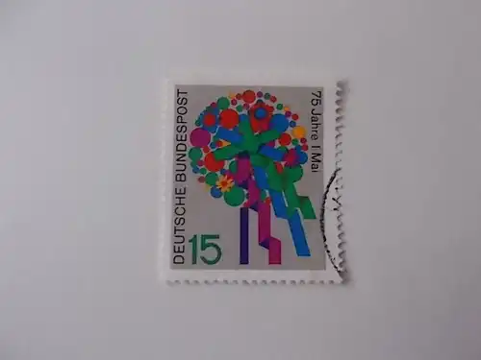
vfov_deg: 53.1
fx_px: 361
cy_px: 180
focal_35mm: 26
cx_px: 240
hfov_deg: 67.3
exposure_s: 1/13
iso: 200
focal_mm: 4.6
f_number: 3.2
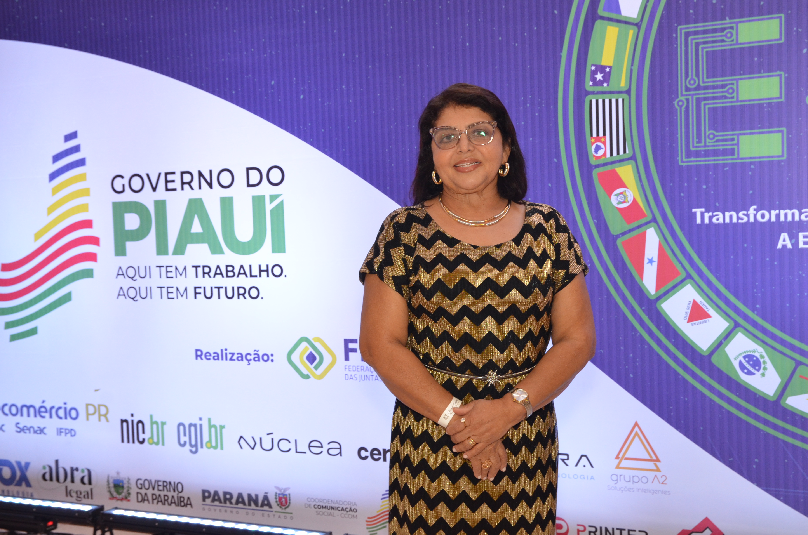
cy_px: 268
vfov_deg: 28.0
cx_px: 404
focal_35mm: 48
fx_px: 1075
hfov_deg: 41.2
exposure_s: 1/100
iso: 1250
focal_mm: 32
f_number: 8
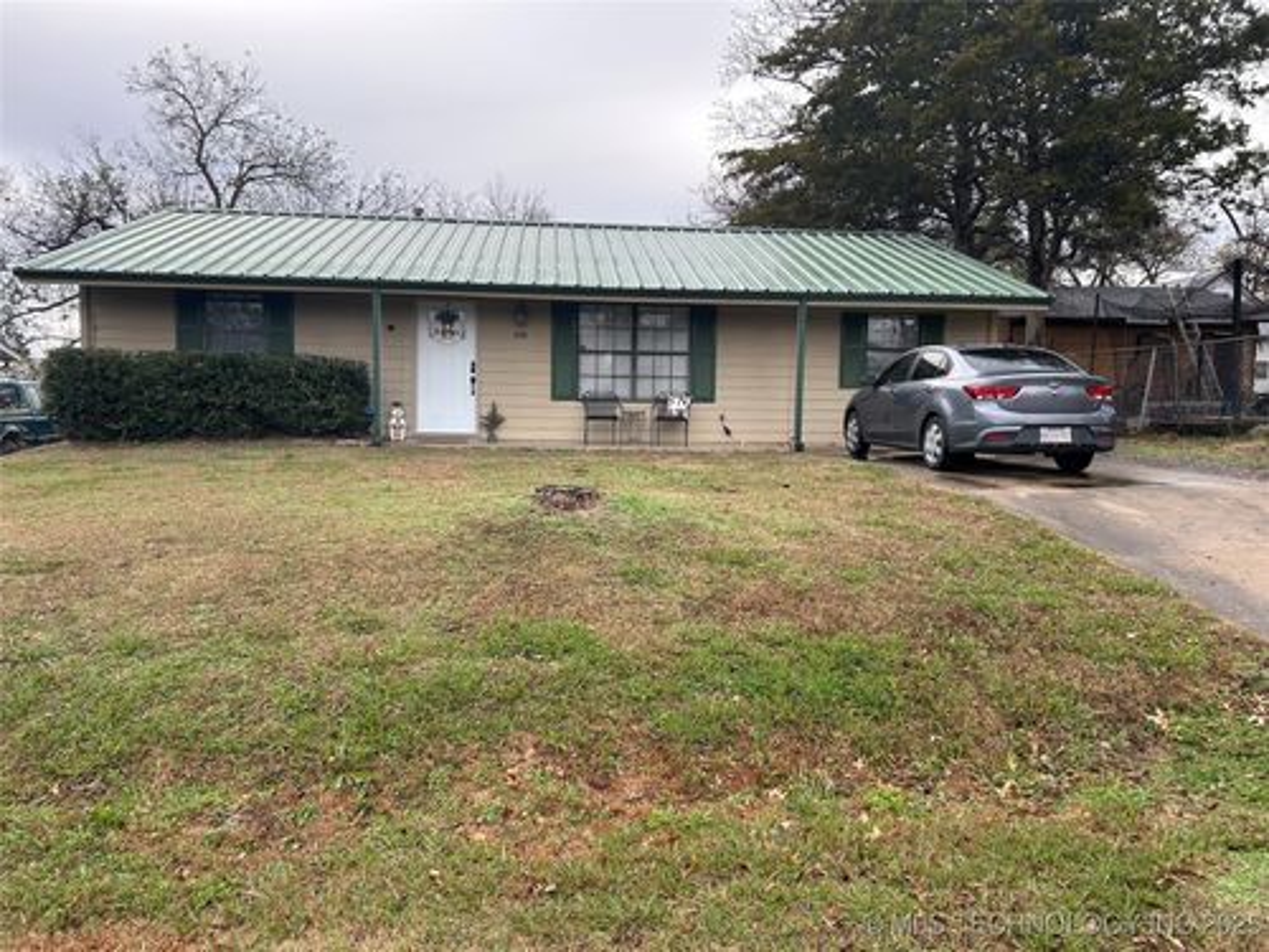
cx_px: 634
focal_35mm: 26
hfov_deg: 67.3
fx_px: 953
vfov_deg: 53.1
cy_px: 476
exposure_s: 1/227
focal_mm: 5.7
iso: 40
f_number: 1.5
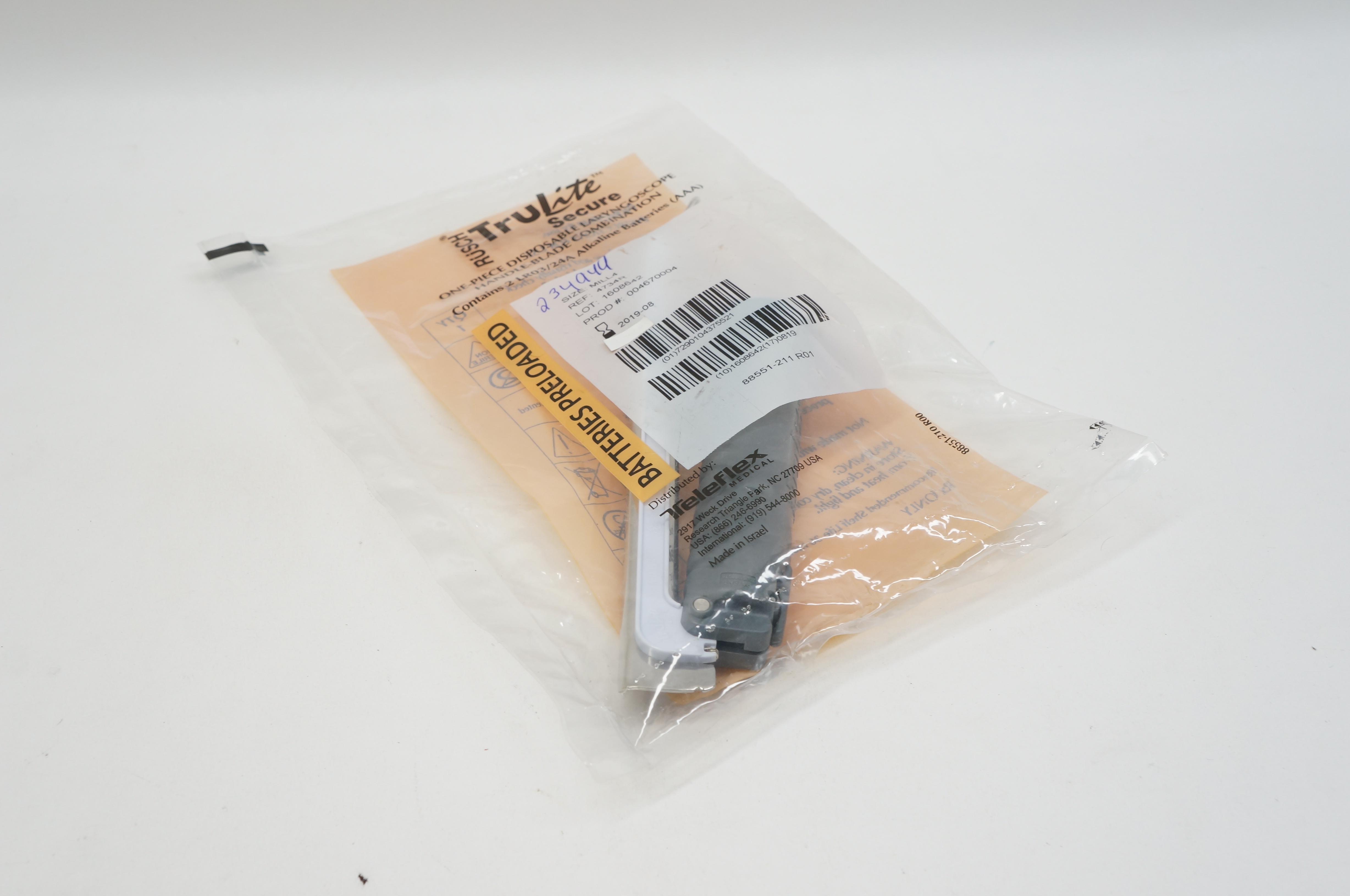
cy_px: 448
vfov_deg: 32.9
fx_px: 1517
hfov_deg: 48.0
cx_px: 675
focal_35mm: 40
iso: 400
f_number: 7.1
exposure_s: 1/60
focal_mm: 27
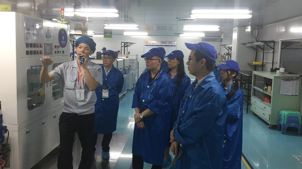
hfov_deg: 61.0
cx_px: 149
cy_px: 76
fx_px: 256
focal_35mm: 32
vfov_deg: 36.6
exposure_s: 1/17
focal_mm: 4.15
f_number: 2.2
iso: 64
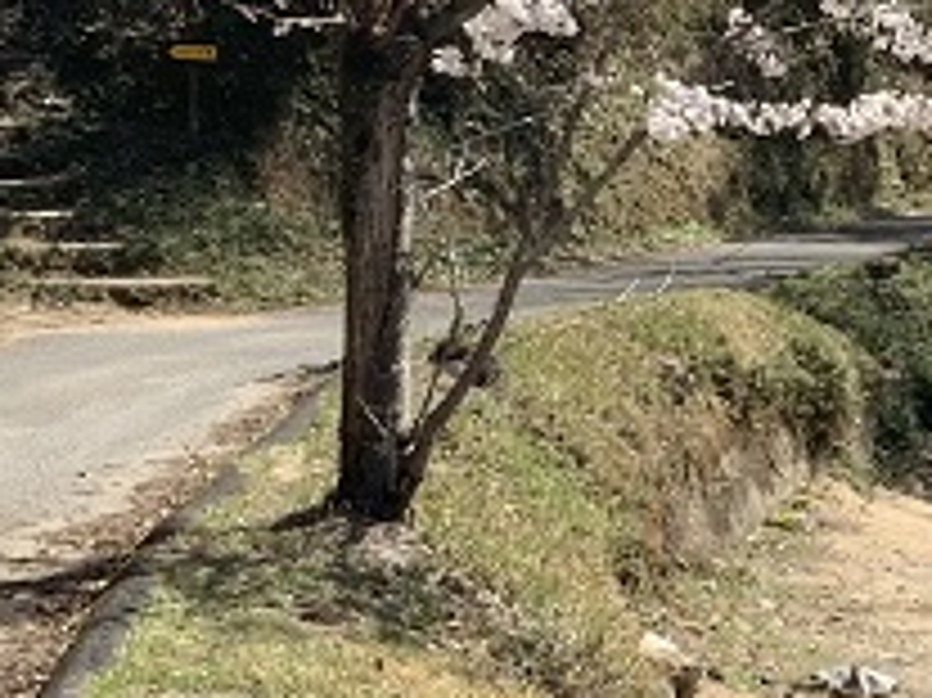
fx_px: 3767
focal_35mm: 140
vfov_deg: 10.6
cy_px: 315
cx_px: 1085
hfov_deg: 13.7
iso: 16
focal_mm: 3
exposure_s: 1/770
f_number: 1.8
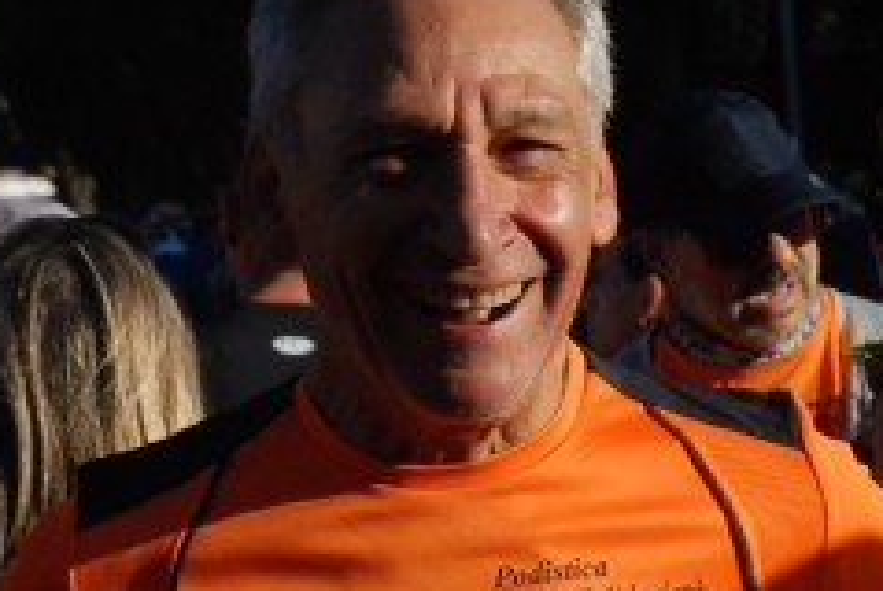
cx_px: 462
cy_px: 467
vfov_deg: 7.6
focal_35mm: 181
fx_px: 4445
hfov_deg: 11.3
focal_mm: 48
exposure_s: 1/2000
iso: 1000
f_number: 8
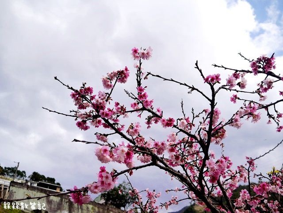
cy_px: 106
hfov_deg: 63.4
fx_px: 229
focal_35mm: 28
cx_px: 142
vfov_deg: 49.8
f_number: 4
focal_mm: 14
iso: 200
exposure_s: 1/3200
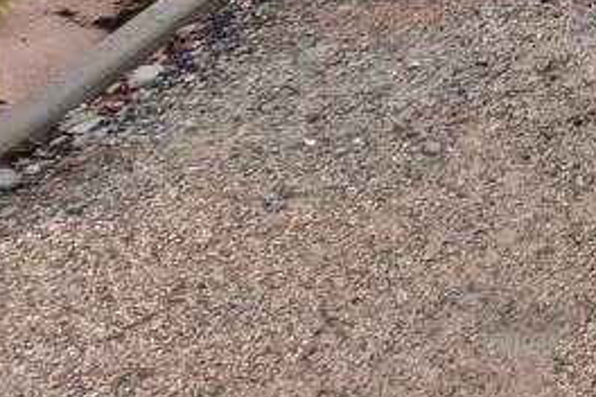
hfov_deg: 14.1
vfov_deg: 10.1
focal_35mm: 118
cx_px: 1257
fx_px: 1953
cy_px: -559
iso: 50
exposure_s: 1/100
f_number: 1.8
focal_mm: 4.6
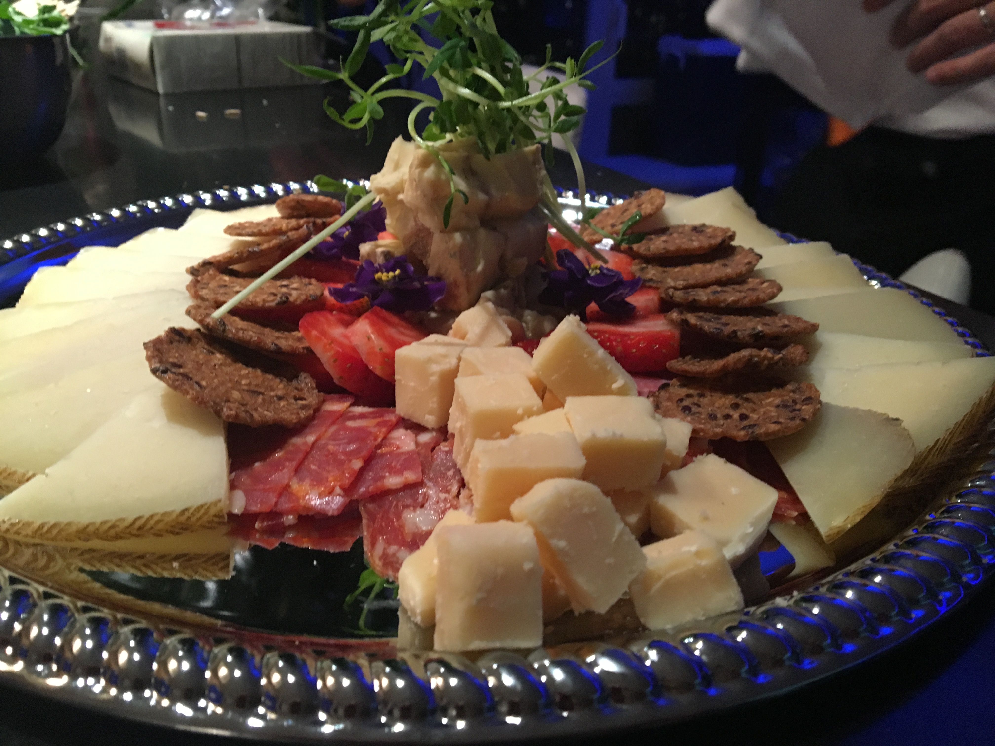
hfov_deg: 61.7
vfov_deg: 48.2
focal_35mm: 29
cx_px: 498
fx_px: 834
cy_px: 373
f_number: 2.2
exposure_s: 1/24
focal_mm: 4.15
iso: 200
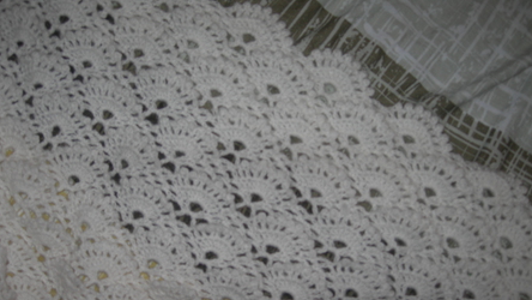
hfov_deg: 48.3
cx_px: 266
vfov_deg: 28.3
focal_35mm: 42
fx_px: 593
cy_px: 179
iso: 50
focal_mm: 7.8
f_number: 2.8
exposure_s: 1/60.1
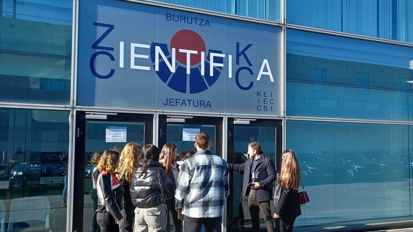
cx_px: 207
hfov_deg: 67.9
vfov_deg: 41.1
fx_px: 307
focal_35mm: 28
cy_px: 151
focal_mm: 4.6
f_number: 1.8
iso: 32
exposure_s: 1/159
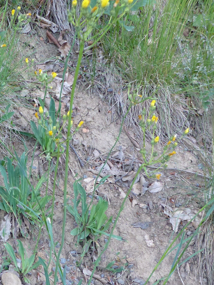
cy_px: 137
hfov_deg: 19.4
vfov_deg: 26.3
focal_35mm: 74
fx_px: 610
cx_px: 6
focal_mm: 6.1
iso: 250
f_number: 3.7
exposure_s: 1/60
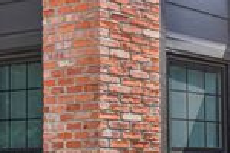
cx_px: 371
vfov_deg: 12.6
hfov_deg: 16.8
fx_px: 684
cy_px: 157
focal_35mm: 107
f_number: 8
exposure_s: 1/80
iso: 100
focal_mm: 32
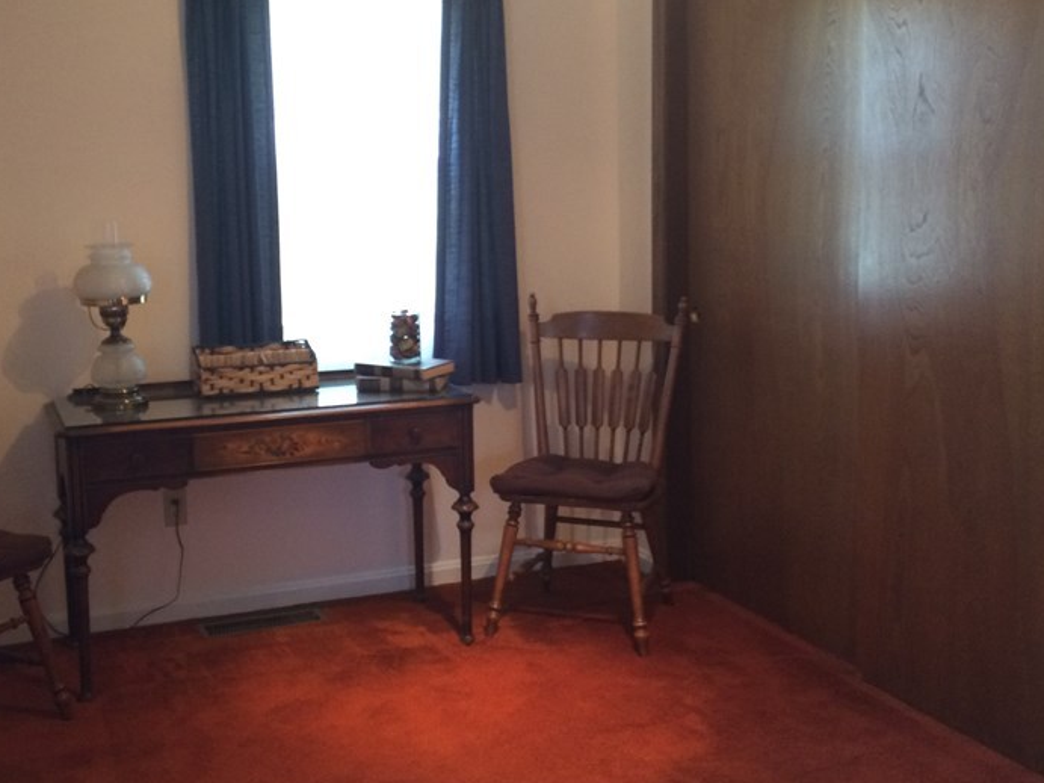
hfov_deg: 43.6
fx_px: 1297
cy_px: 360
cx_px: 417
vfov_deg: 33.6
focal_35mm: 43
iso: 200
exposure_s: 1/30
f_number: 2.2
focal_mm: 4.15
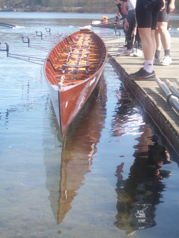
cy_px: 119
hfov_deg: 16.8
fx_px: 607
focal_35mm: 88
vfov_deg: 22.3
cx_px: 90
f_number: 4.4
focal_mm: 14.6
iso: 80
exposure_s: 1/125
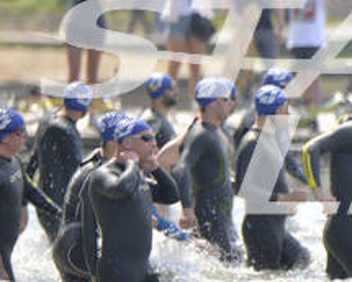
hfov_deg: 1.2
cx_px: 472
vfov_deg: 0.9
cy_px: 86
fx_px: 17429
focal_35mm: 1673
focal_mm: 600
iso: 800
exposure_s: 1/2500
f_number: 6.3
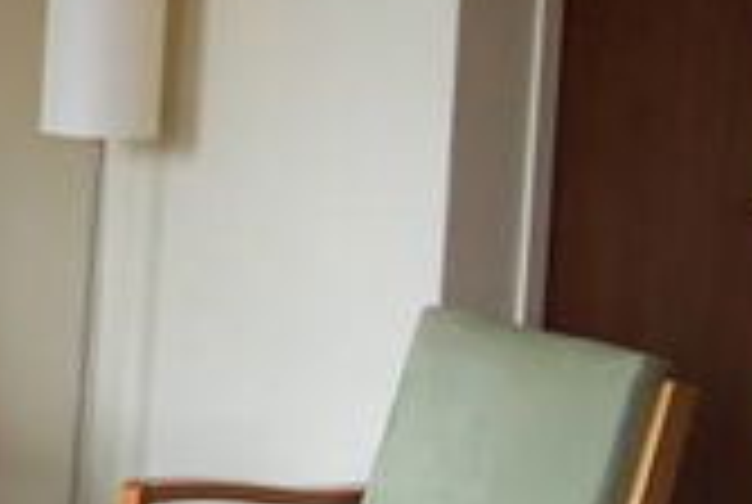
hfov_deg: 18.1
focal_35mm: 109
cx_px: -45
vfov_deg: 12.6
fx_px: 2281
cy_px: 333
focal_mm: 8
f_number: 2.8
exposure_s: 1/90
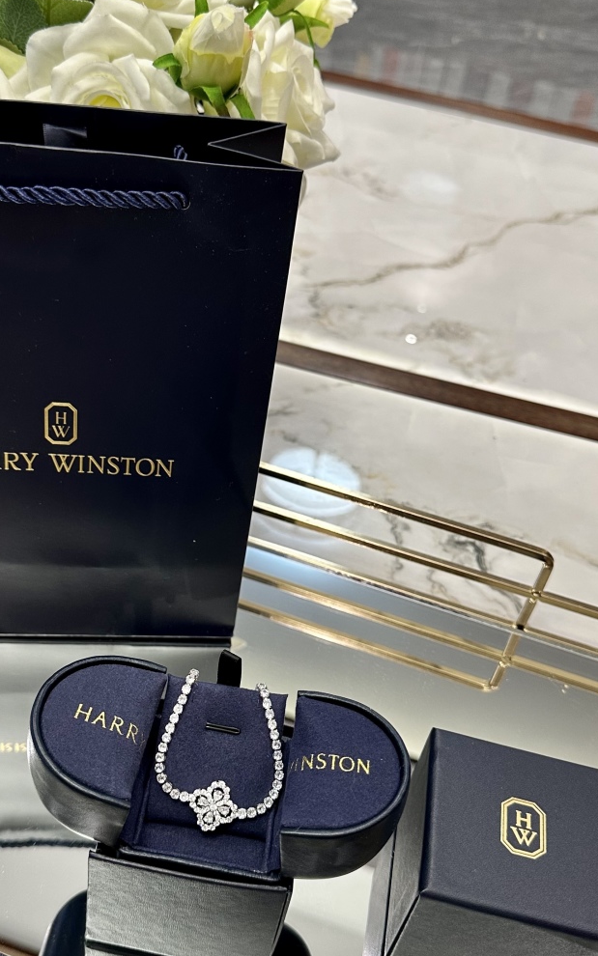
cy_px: 515
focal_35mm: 37
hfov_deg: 34.3
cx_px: 236
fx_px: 965
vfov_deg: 52.7
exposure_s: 1/50
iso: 160
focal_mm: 6.86
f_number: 1.78
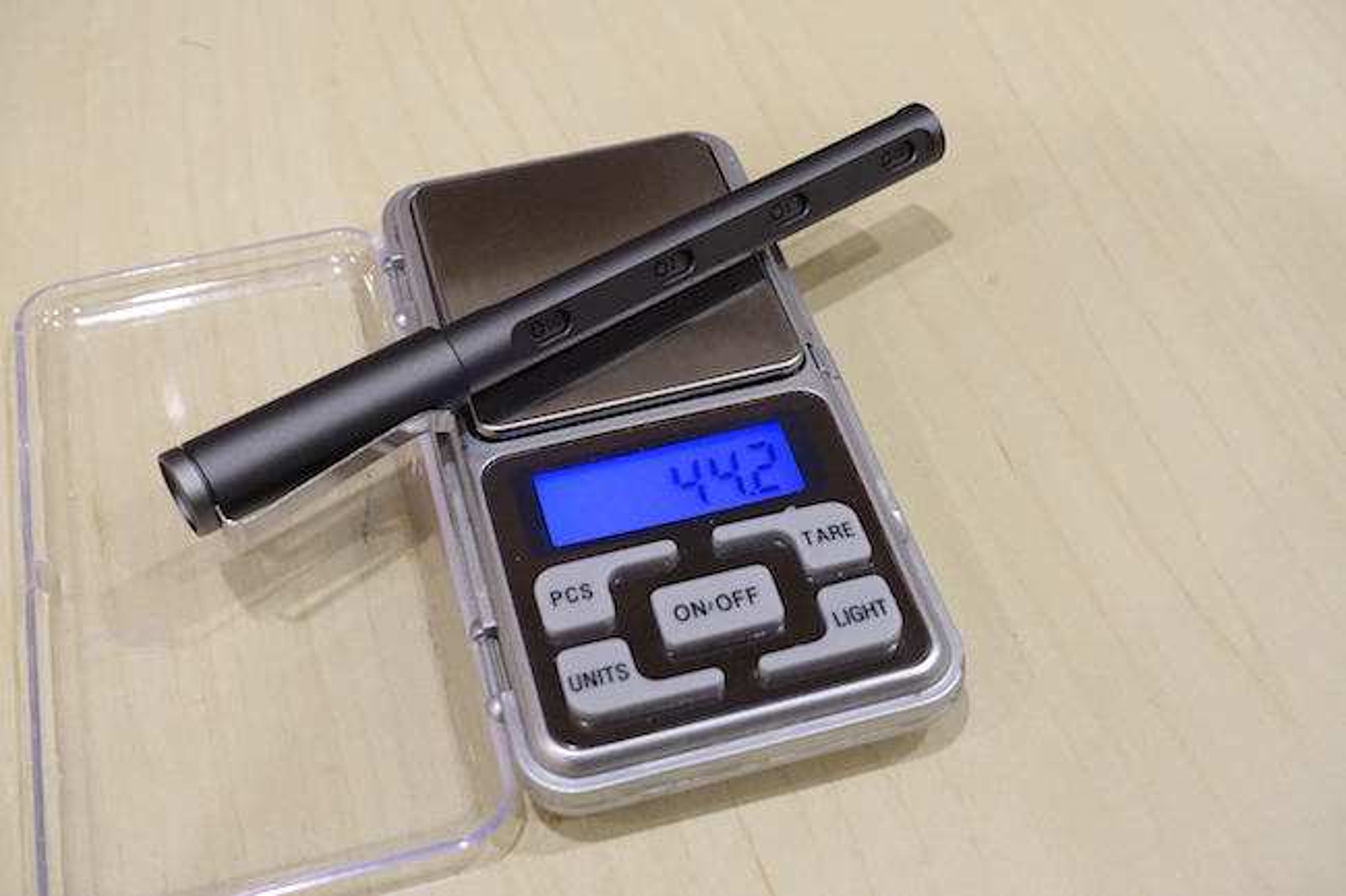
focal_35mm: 45
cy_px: 448
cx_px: 673
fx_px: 1682
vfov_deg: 29.8
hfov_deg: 43.6
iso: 1250
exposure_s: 1/50
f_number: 5
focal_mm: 16.62
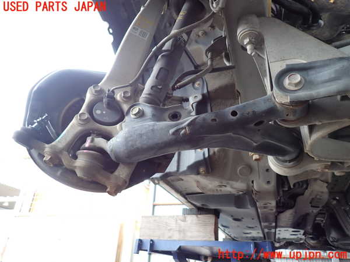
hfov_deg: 69.4
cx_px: 175
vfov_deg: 54.9
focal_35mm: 25
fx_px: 253
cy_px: 131
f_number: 2
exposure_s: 1/60
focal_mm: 4.5
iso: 100
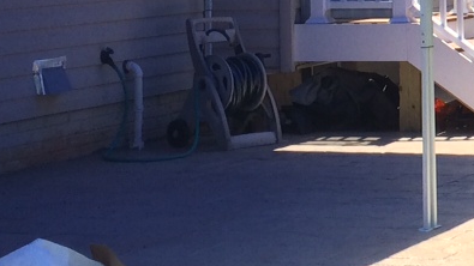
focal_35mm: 135
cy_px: -122
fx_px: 1696
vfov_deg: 8.8
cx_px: 817
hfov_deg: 14.3
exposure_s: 1/912
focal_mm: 4.12
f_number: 2.2
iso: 32
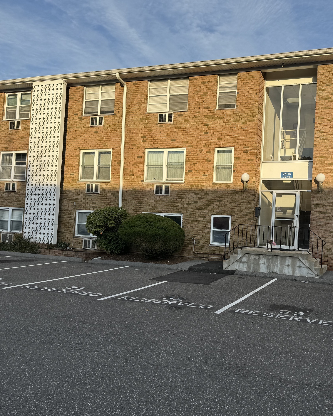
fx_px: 394
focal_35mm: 32
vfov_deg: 55.7
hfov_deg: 44.6
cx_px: 239
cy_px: 213
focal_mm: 6.76
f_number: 1.78
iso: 80
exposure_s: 1/2710
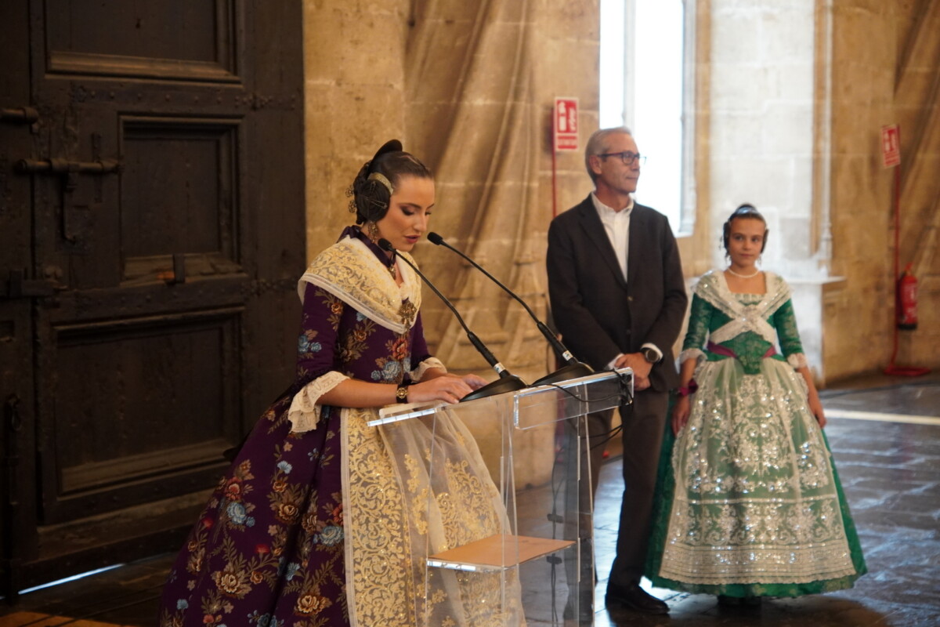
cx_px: 470
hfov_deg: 27.0
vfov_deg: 18.2
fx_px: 1958
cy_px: 314
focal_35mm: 75
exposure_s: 1/80
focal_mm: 50
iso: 1600
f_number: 2.8
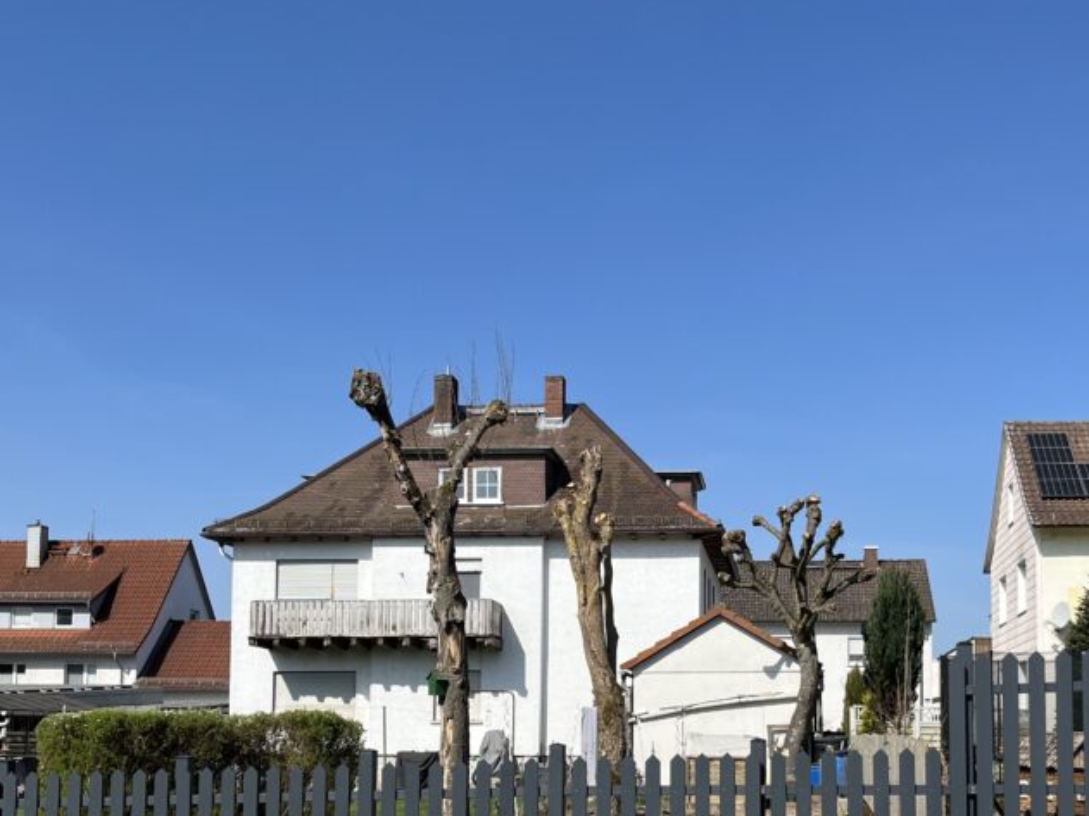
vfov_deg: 32.1
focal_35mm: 44
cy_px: 642
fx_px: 1384
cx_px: 641
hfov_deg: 42.8
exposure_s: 1/4016
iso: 50
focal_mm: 5.1
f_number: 1.6
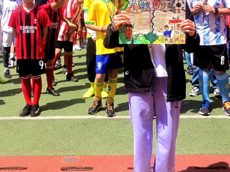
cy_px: 24
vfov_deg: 23.9
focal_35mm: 60
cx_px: 134
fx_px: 399
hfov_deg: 32.1
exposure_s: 1/3012
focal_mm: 4.75
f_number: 1.8
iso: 50
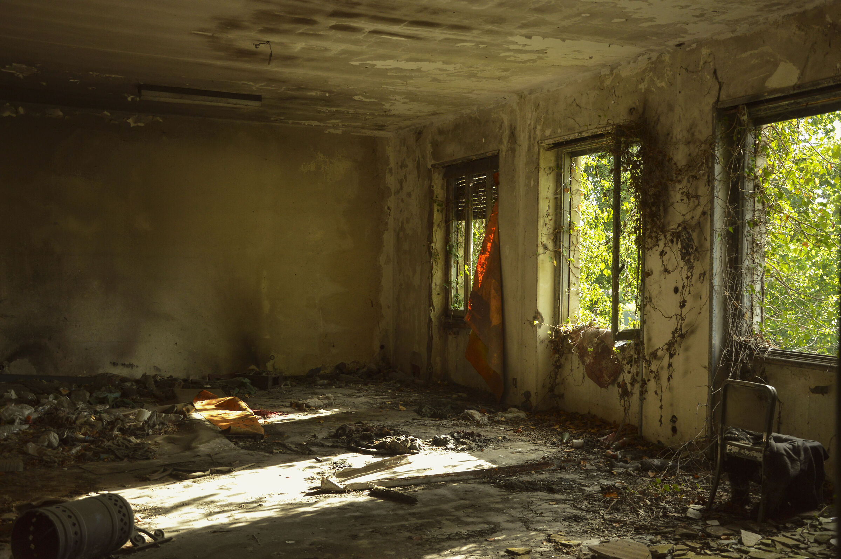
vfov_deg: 34.2
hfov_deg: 49.6
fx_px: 910
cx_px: 420
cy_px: 280
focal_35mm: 39
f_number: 5.6
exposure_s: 1/125
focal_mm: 26
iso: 400
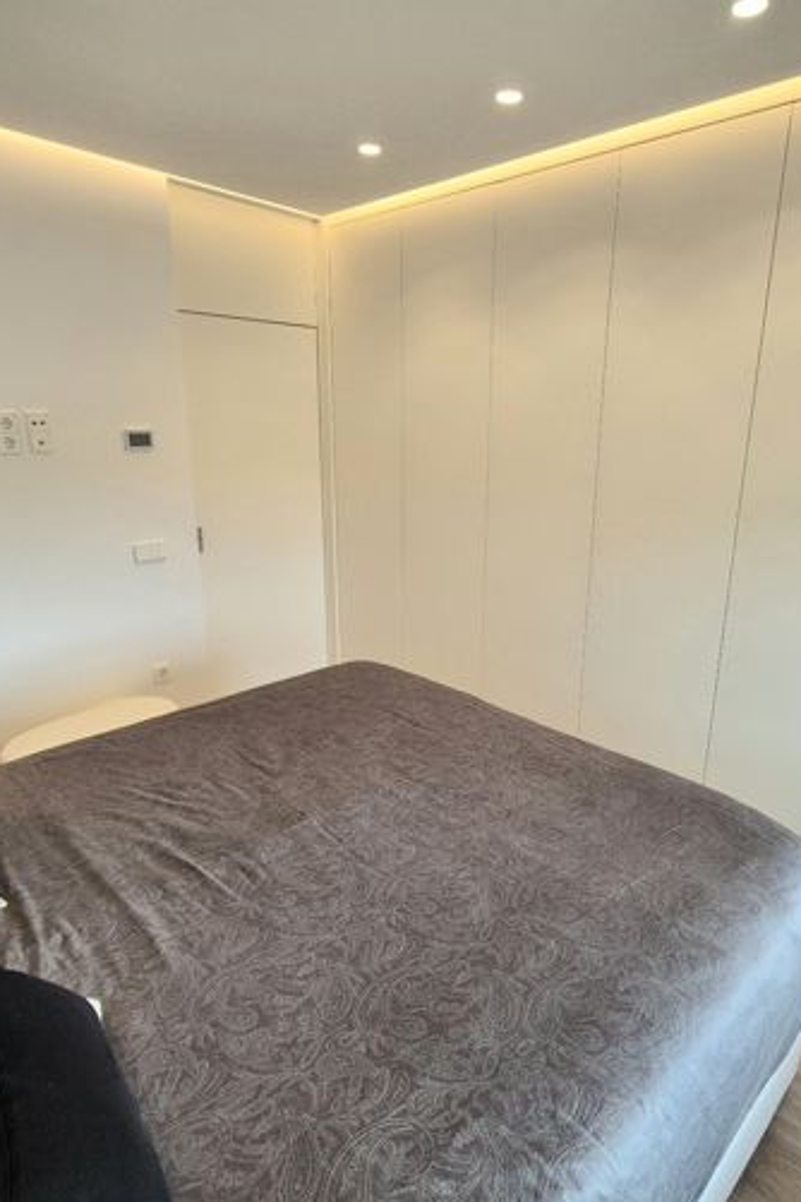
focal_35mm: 19
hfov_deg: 64.3
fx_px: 634
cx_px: 452
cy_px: 614
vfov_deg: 86.9
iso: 64
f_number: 2.2
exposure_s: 1/100
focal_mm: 2.2
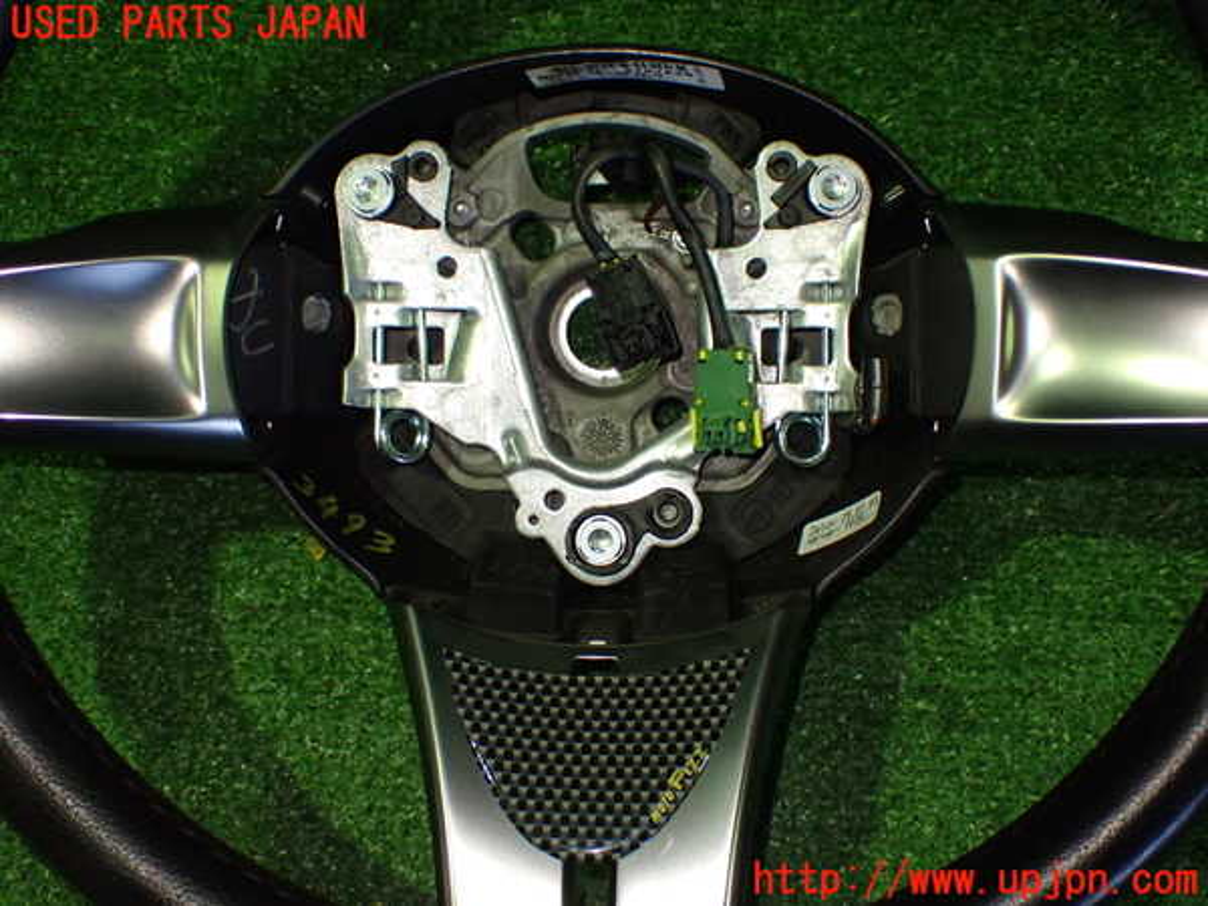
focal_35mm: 44
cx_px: 604
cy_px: 453
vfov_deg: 32.9
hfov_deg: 42.9
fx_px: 1535
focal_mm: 7.84
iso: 800
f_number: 2.9
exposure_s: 1/50
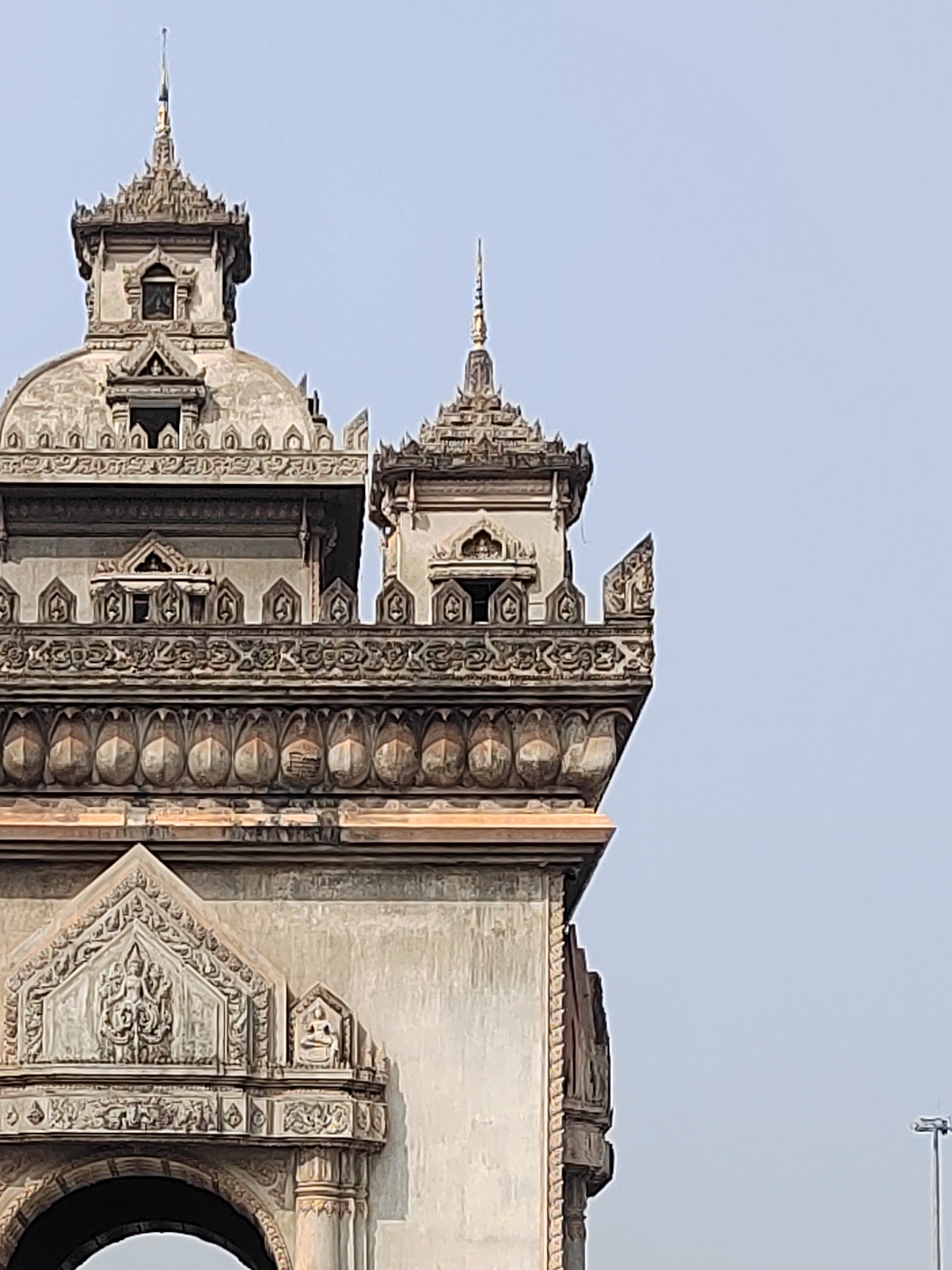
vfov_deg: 19.9
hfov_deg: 15.3
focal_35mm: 96
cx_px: 145
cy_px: 1203
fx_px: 3521
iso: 331
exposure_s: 1/2000
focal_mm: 5.52
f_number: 1.9
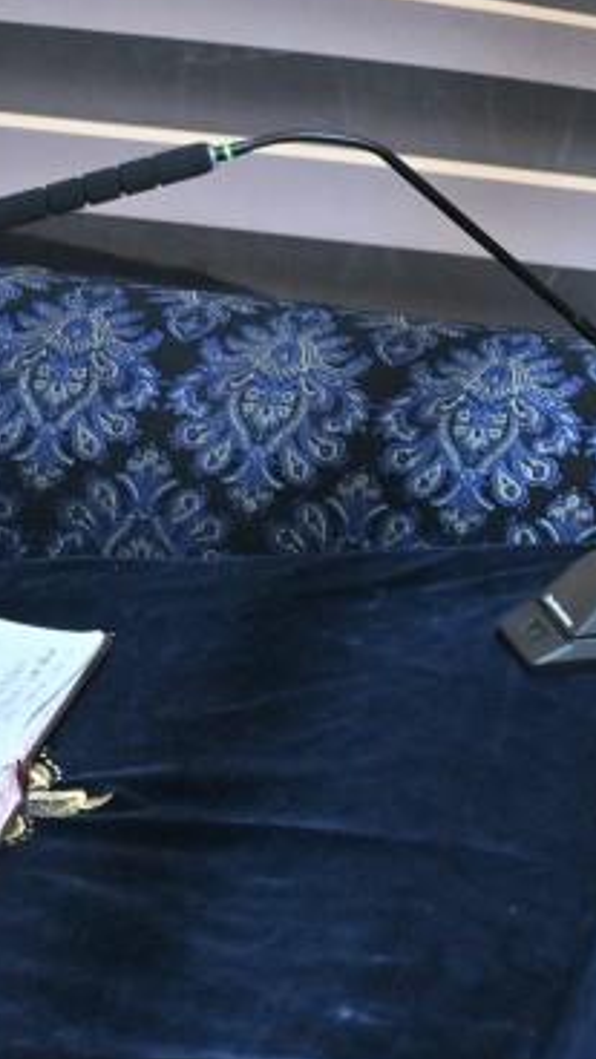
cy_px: 383
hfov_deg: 1.8
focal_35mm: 656
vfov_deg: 3.3
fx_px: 18430
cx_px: -530
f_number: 2.8
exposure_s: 1/250
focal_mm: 150
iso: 250
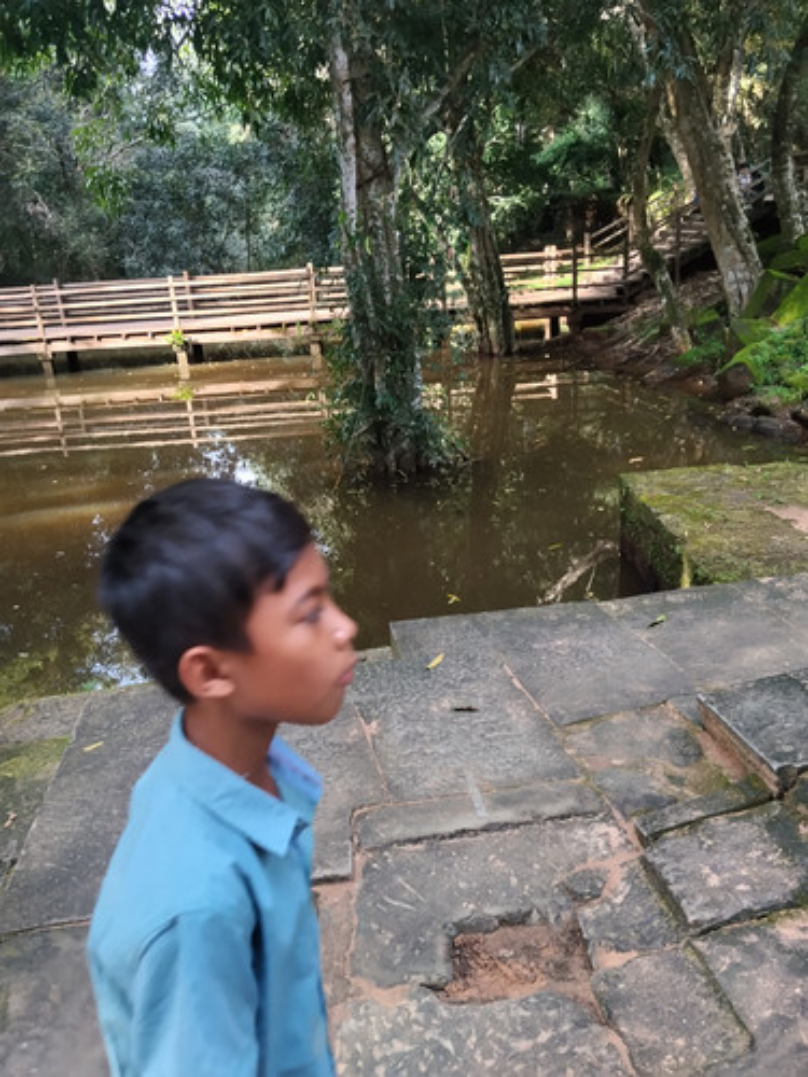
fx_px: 903
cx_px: 404
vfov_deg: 61.7
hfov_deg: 48.2
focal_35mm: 29
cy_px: 538
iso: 100
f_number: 1.8
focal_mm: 4.22
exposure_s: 1/100
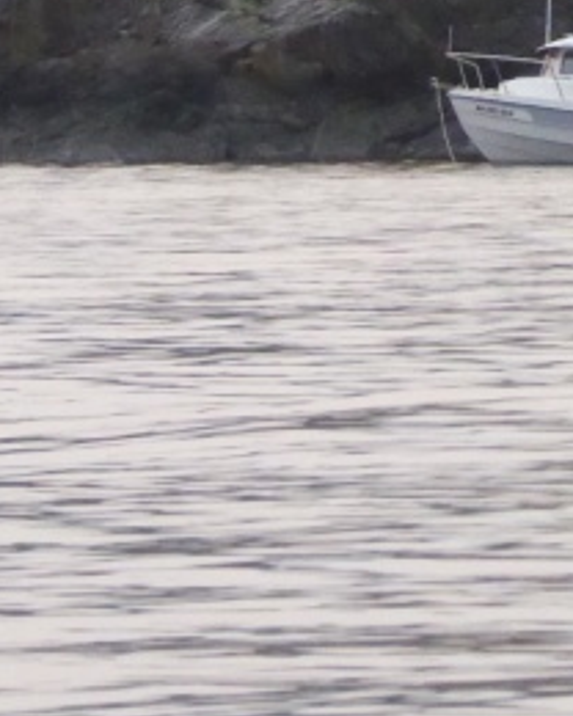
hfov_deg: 1.5
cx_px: 722
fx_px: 21219
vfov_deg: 1.9
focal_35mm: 1001
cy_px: -52
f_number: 5.8
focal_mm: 53.8
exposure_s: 1/320
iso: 1250
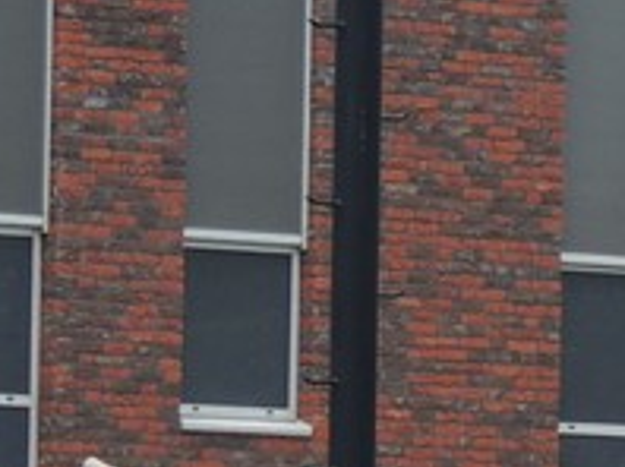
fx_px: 14463
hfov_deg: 2.5
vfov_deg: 1.8
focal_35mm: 802
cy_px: 514
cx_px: 1461
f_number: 4.4
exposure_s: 1/500
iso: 160
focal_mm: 27.6
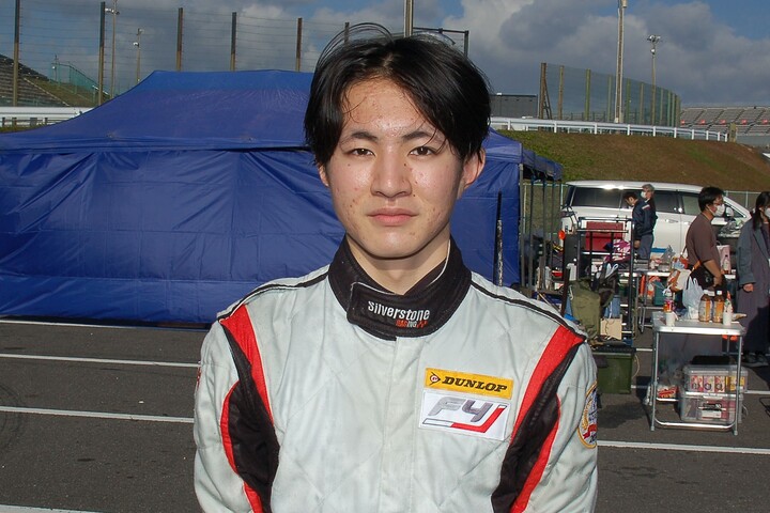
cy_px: 256
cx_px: 385
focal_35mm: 42
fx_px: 898
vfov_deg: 31.9
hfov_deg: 46.4
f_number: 11
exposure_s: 1/500
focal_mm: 28
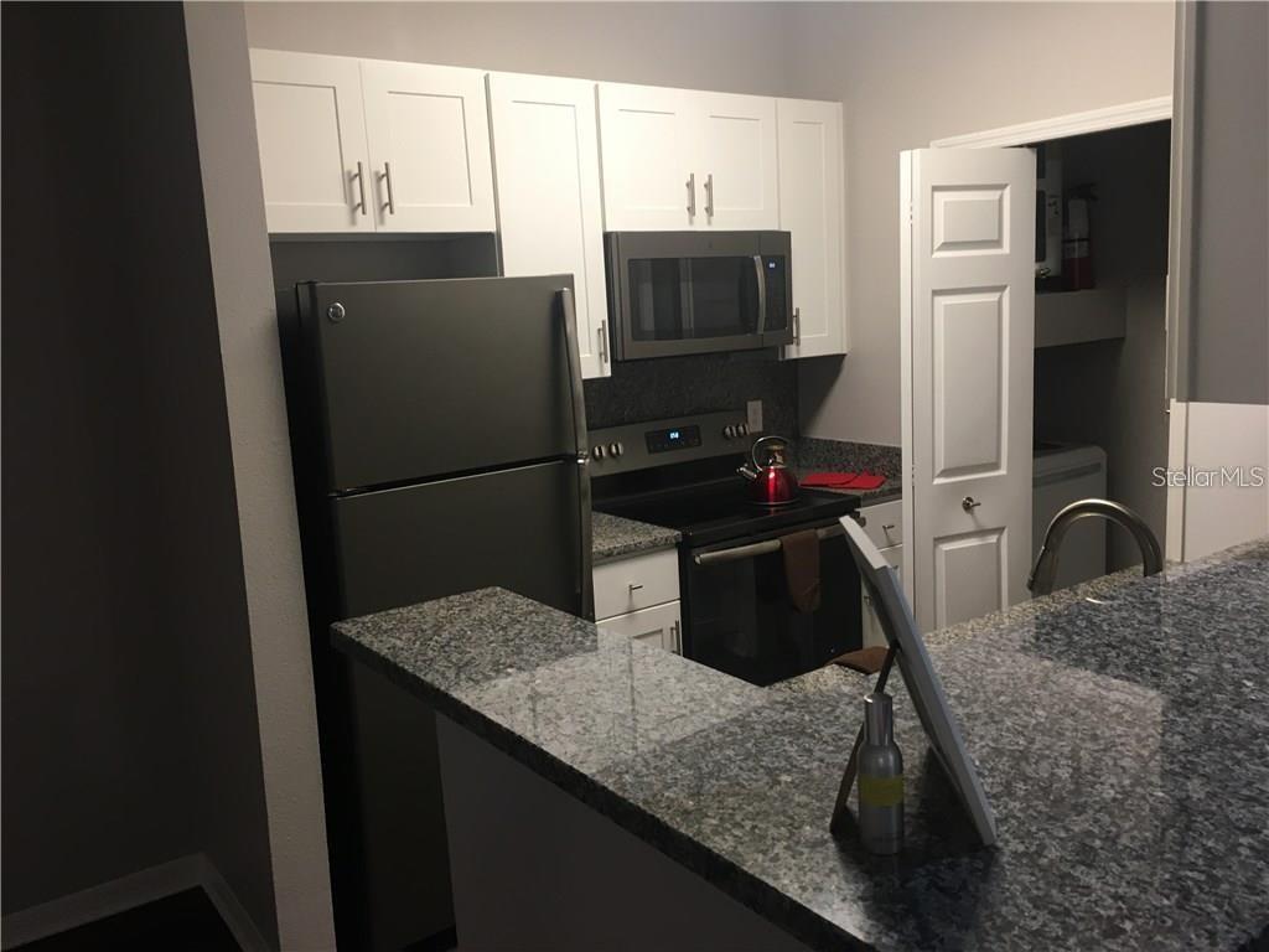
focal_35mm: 29
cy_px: 476
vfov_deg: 48.2
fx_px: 1063
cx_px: 634
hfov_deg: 61.7
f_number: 2.2
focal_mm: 4.15
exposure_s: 1/30
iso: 80
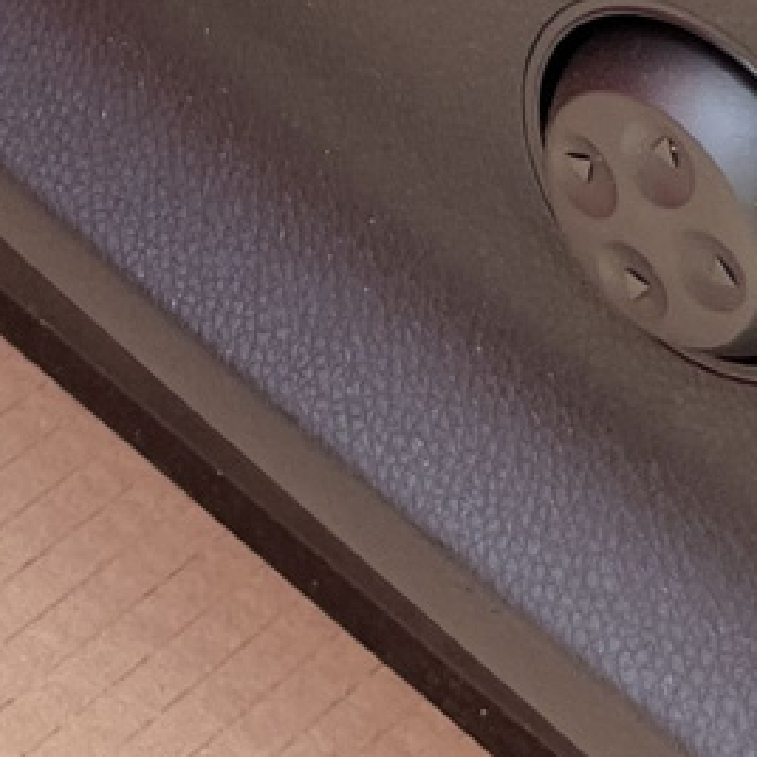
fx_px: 3390
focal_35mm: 137
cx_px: 161
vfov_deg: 10.9
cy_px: -1014
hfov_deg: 12.7
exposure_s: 1/121
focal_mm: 5.1
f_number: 1.6
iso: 64
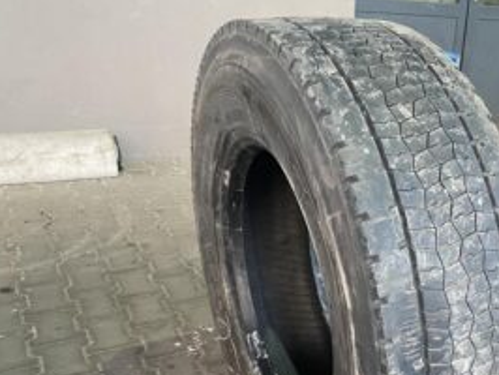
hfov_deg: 42.8
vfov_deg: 33.7
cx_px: 398
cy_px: 284
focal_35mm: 42
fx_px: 606
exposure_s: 1/50
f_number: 1.8
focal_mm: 4.25
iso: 200
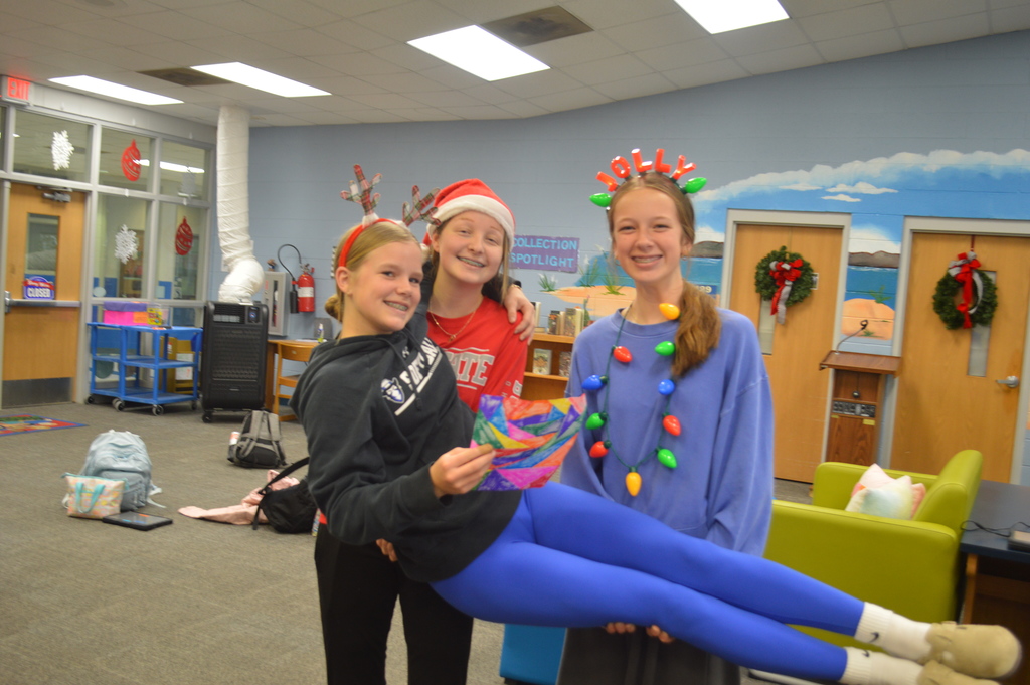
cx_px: 515
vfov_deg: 39.9
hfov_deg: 57.3
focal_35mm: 33
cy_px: 342
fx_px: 943
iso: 400
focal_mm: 22
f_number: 3.8
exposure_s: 1/30
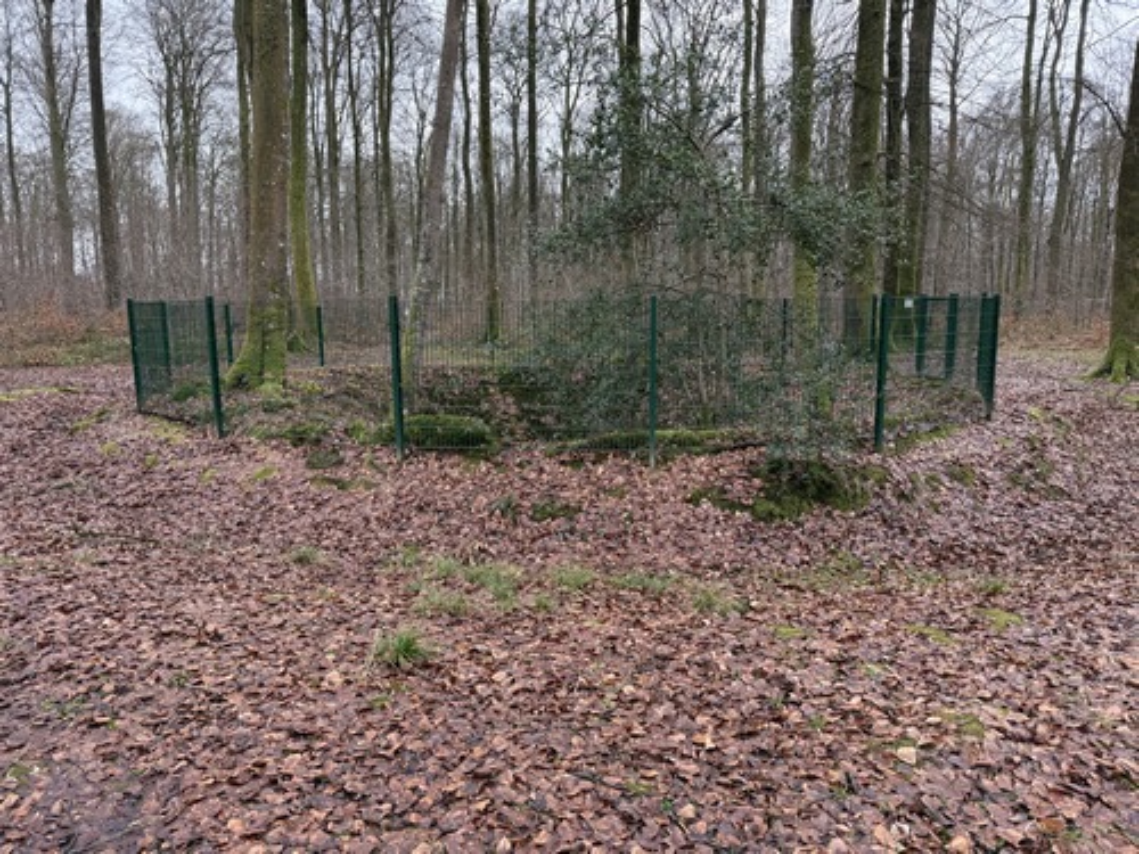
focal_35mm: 24
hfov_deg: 71.6
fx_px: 790
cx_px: 570
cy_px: 427
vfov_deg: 56.8
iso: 200
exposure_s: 1/230
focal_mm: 6.76
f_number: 1.78
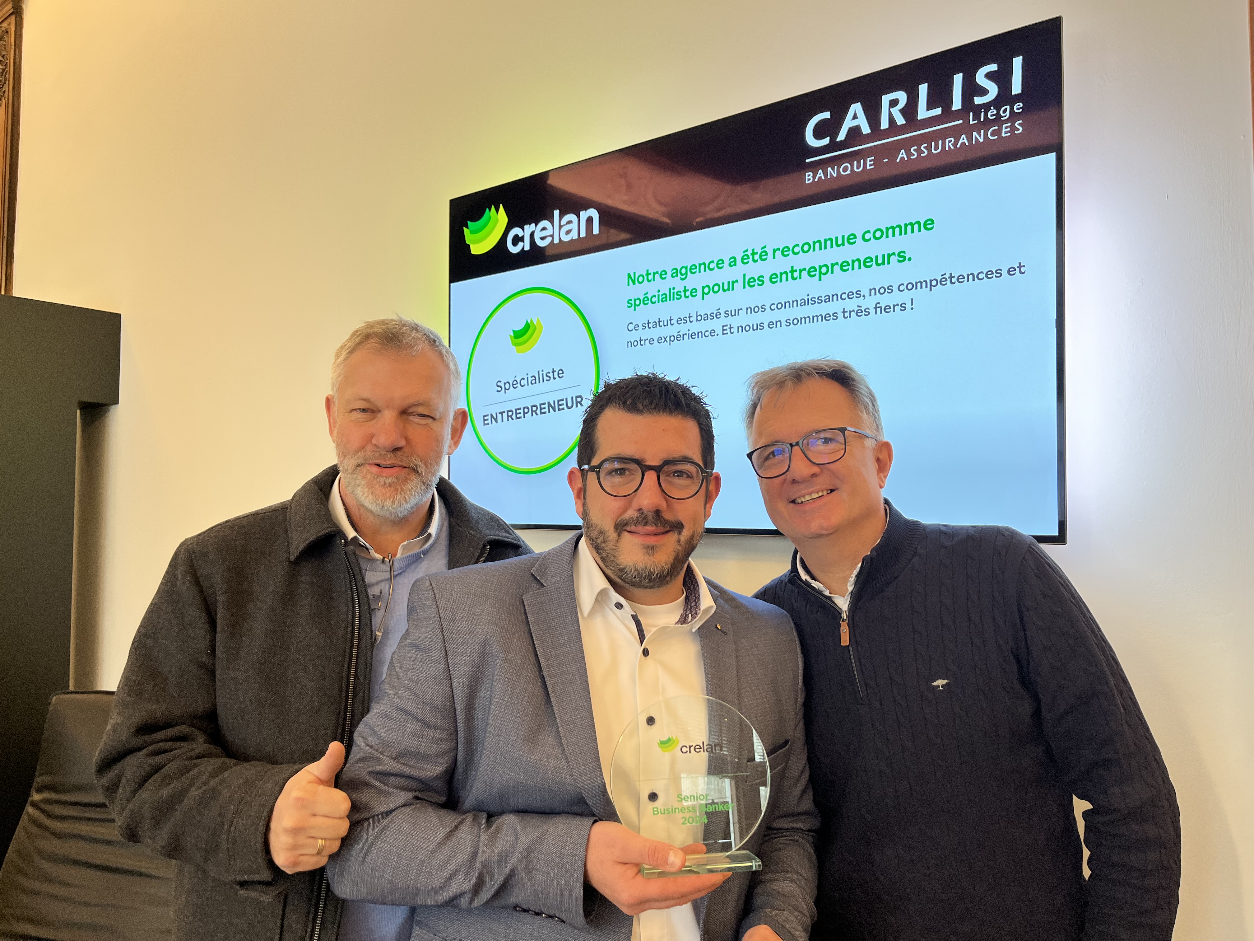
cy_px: 470
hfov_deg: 67.3
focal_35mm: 26
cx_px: 627
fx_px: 942
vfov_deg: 53.1
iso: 100
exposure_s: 1/50
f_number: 1.6
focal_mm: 5.1
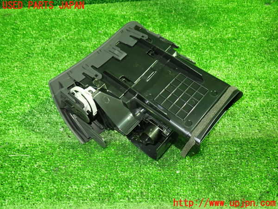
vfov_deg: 46.8
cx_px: 139
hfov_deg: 60.0
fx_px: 241
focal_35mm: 30
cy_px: 104
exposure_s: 1/25
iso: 800
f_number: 2.3
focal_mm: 5.4
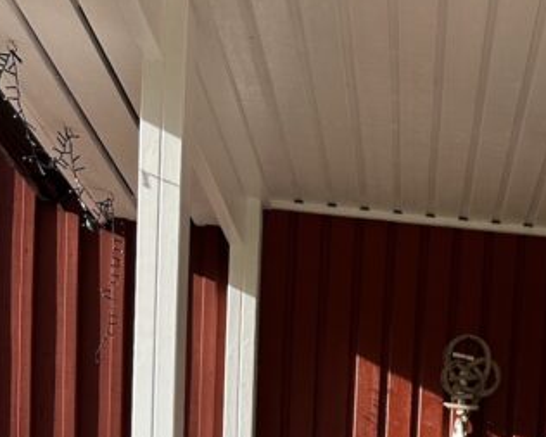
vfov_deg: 16.8
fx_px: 1229
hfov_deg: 24.1
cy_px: 781
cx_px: 525
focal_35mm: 76
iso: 80
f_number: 1.78
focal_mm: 6.86
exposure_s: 1/1321
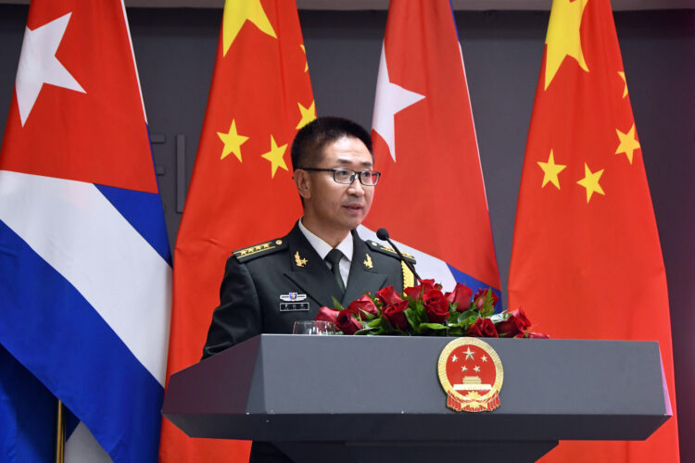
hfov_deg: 26.0
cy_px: 232
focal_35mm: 78
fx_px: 1506
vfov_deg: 17.5
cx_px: 348
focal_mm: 52
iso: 3200
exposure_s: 1/80
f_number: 8
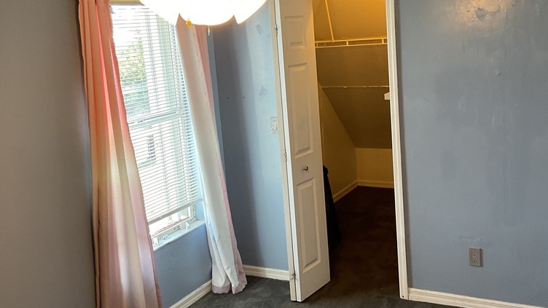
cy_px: 117
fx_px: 625
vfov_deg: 27.6
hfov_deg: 47.2
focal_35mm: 43
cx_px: 313
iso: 64
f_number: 1.8
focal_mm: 3
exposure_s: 1/60
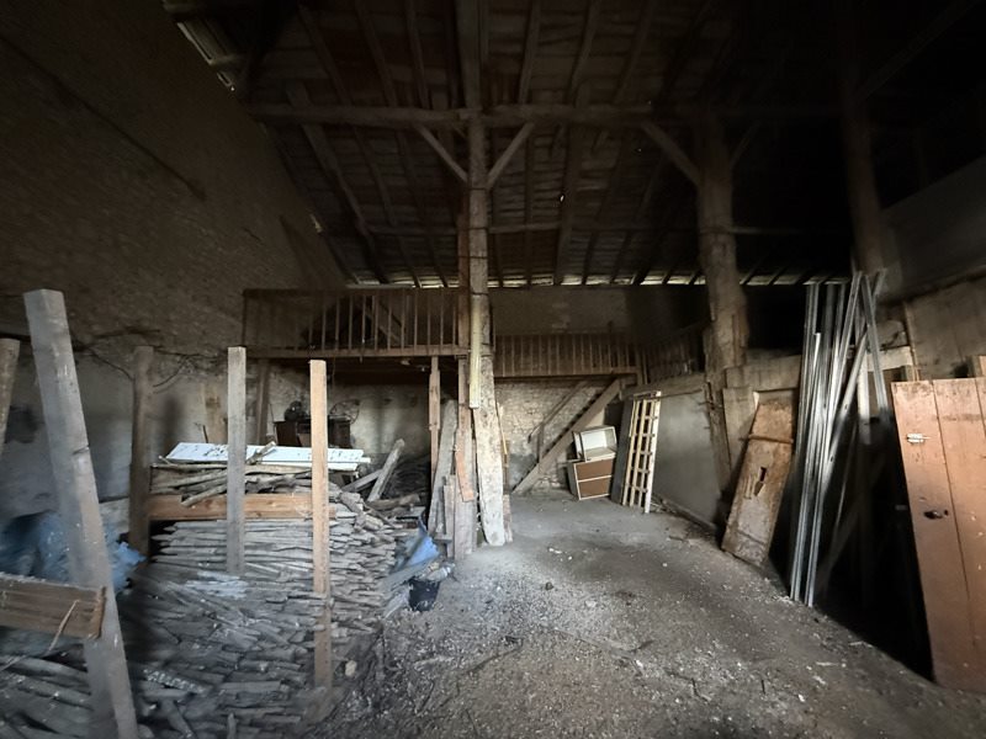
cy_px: 370
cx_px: 493
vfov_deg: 85.7
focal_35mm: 14
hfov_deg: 102.1
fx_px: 399
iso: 1600
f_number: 2.2
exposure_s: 1/33
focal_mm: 2.22
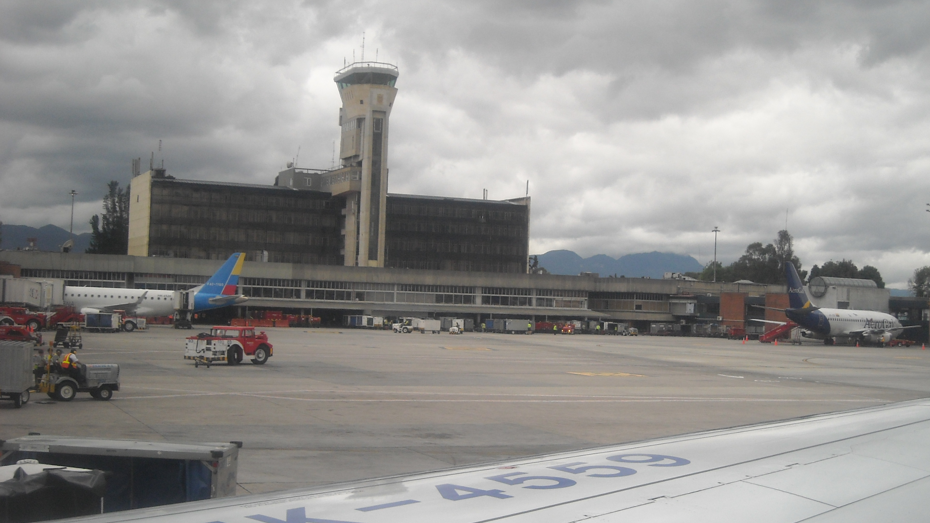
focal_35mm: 54
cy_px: 252
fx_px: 1332
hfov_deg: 38.5
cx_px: 468
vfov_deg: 22.2
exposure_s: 1/250
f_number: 6.3
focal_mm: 7.92
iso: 129
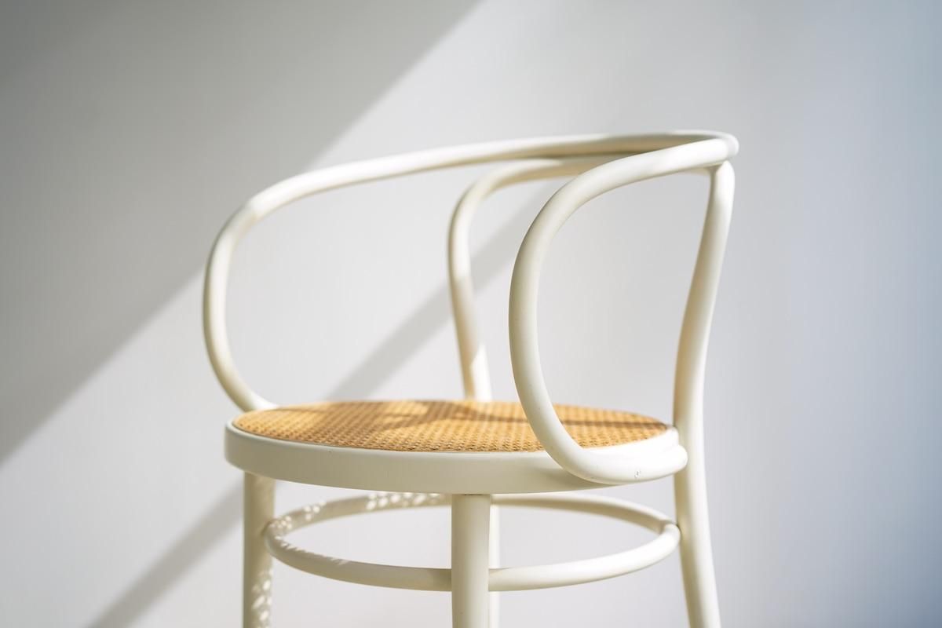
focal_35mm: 55
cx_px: 471
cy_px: 314
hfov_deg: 36.2
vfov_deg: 24.6
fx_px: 1439
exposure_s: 1/100
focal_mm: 55
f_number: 2.8
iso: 100
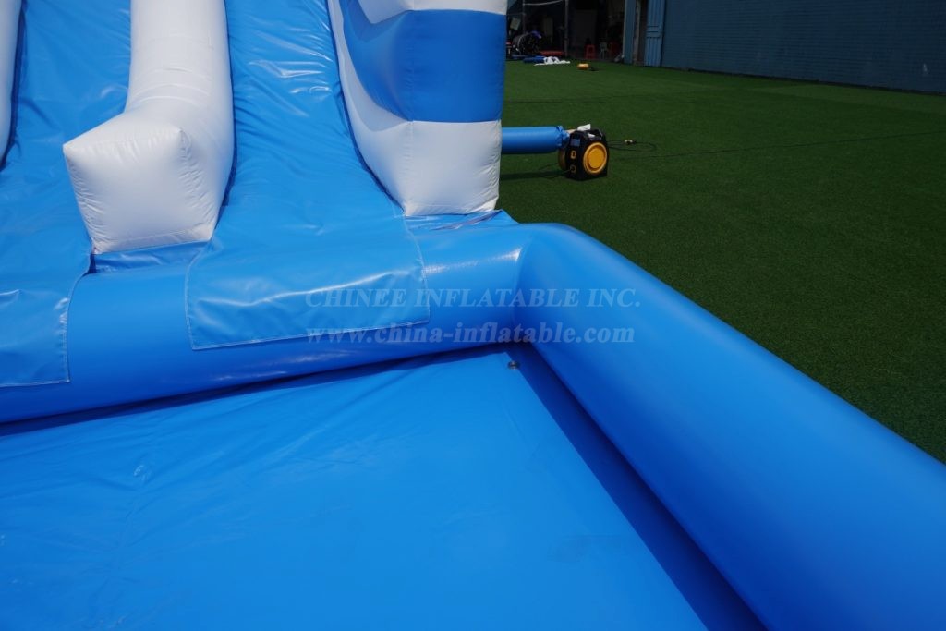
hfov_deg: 73.7
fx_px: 631
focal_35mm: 24
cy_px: 316
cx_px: 473
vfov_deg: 53.1
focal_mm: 16
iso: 100
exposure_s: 1/640
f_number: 8
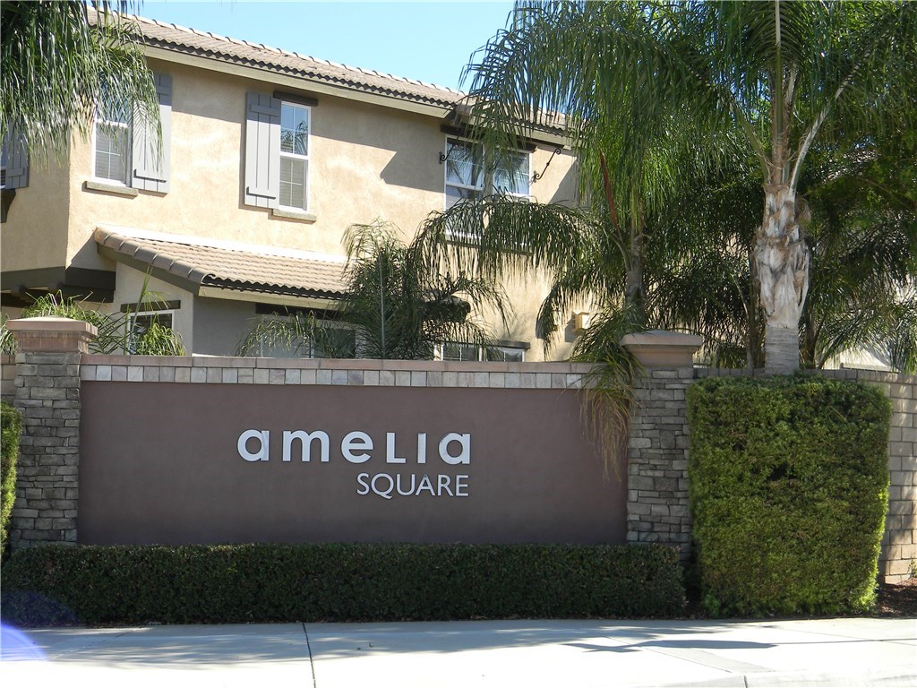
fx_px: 1775
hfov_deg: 29.0
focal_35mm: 67
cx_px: 458
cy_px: 344
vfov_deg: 21.9
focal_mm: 12.2
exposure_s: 1/231
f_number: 4.3
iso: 80
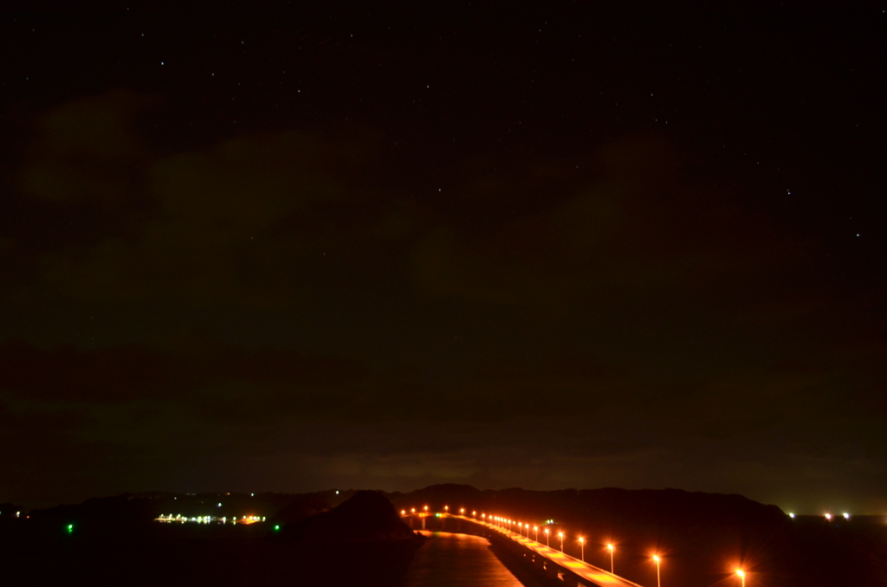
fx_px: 959
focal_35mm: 39
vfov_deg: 34.1
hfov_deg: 49.6
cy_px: 294
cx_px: 444
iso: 400
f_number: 4.5
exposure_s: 8
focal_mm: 26
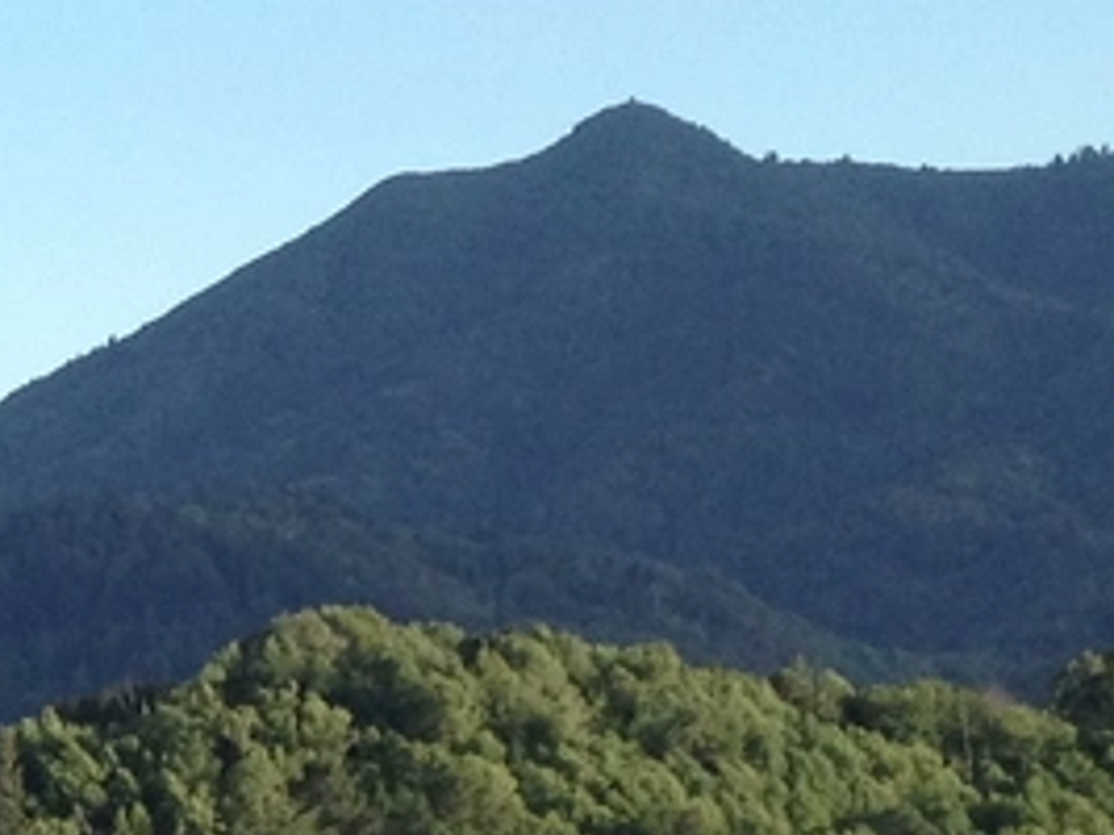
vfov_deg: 7.7
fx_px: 6080
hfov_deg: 10.2
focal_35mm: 189
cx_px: -459
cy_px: 1169
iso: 50
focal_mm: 4.28
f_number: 2.4
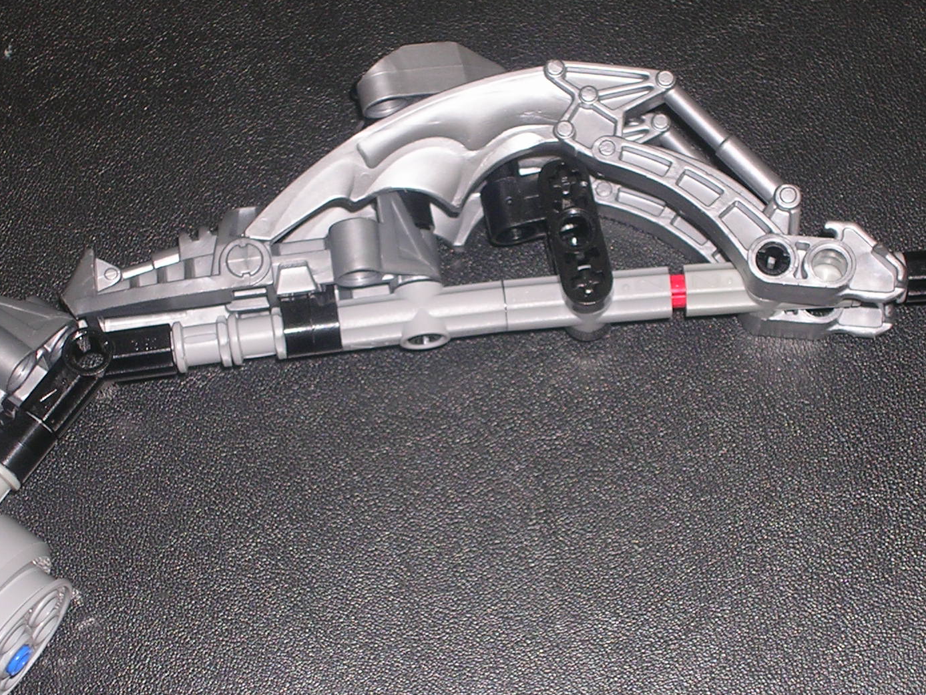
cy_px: 378
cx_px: 461
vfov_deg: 11.7
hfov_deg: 15.5
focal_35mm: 127
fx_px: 3397
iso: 50
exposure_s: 1/60.1
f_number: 4.1
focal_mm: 13
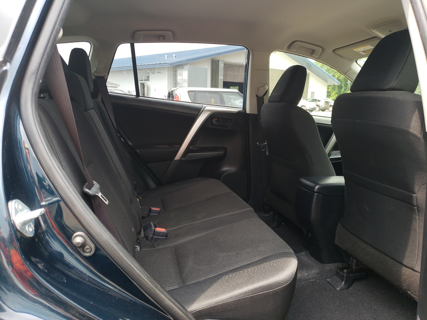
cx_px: 214
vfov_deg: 53.1
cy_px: 160
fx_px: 321
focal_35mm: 26
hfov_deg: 67.3
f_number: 1.5
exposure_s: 1/161
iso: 50
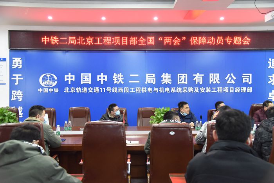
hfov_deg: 54.4
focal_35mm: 35
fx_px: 266
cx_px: 137
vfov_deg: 37.9
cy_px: 92
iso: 5600
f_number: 4
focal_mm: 35
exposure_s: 1/60
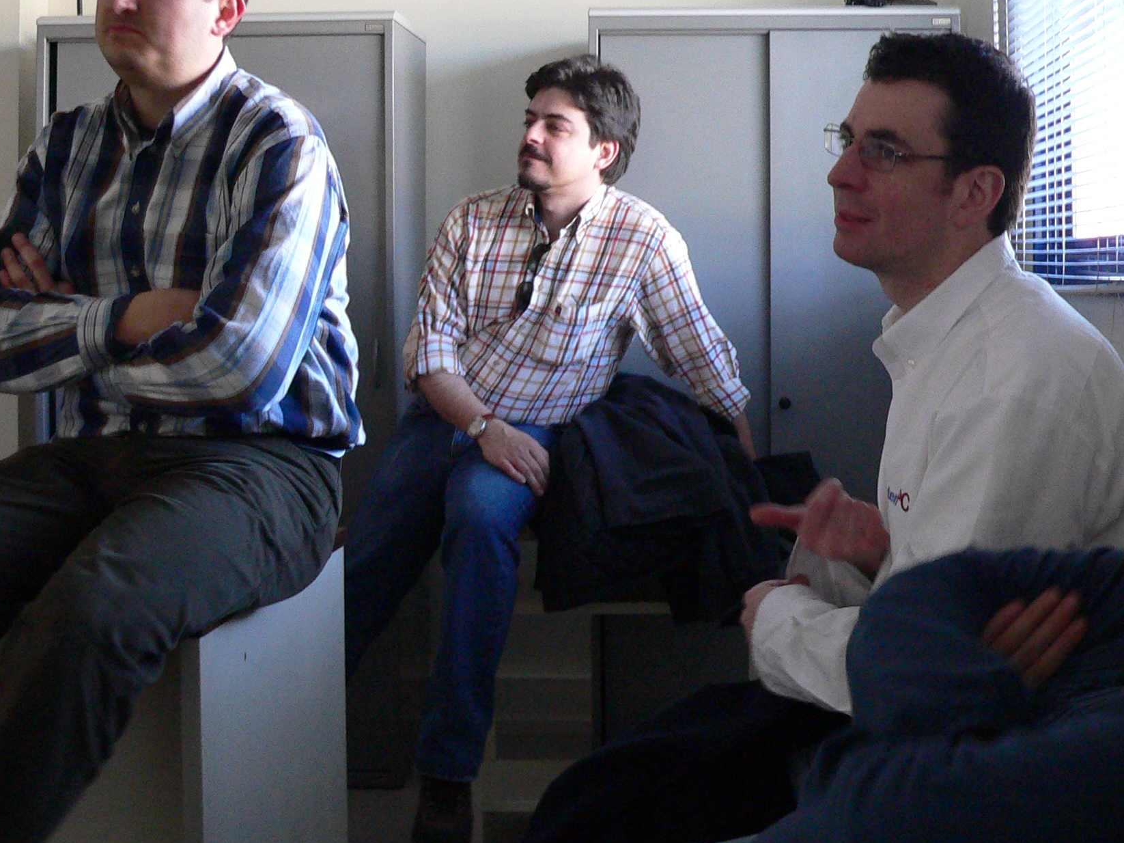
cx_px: 644
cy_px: 271
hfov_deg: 34.3
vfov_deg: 25.9
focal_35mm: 56
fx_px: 1818
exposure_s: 1/13
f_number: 2.8
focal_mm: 6
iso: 200
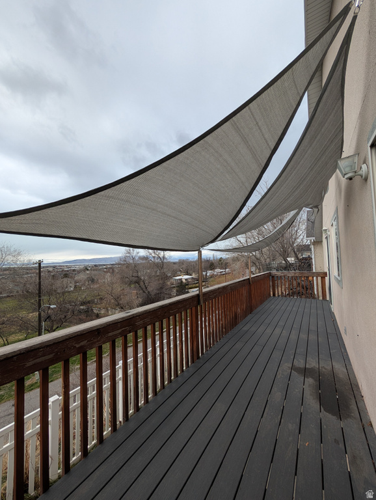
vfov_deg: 110.5
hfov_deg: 94.6
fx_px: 173
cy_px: 250
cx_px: 188
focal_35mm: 12
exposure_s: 1/271
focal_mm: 2.02
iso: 53
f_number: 1.7
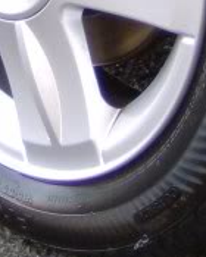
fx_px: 1227
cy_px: -78
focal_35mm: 161
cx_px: 69
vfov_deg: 11.7
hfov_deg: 9.6
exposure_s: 1/64
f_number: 2.8
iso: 130
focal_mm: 6
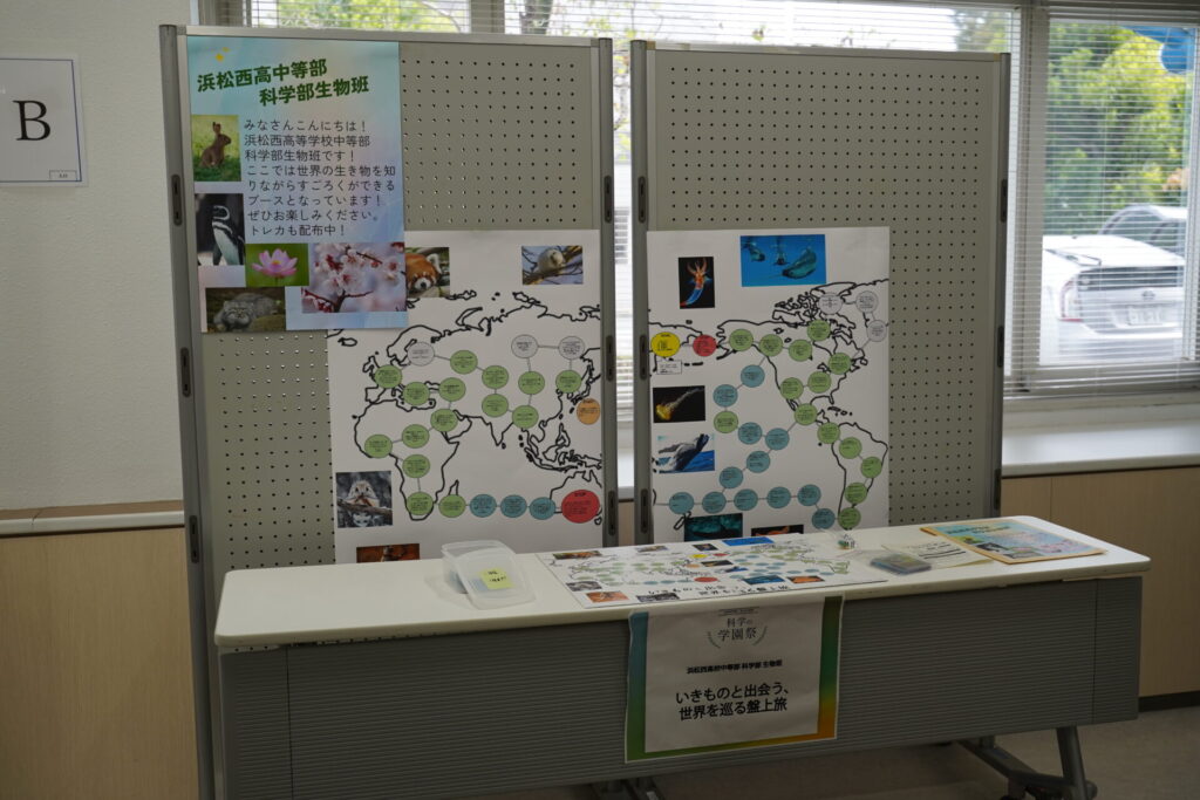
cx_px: 600
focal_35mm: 37
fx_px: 1233
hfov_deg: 51.9
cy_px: 400
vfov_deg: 36.0
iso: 320
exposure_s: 1/160
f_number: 4
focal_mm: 37
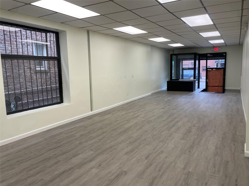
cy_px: 93
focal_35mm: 26
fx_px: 187
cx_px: 124
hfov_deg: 67.3
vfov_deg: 53.1
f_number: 1.6
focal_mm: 4.2
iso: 40
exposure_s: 1/120
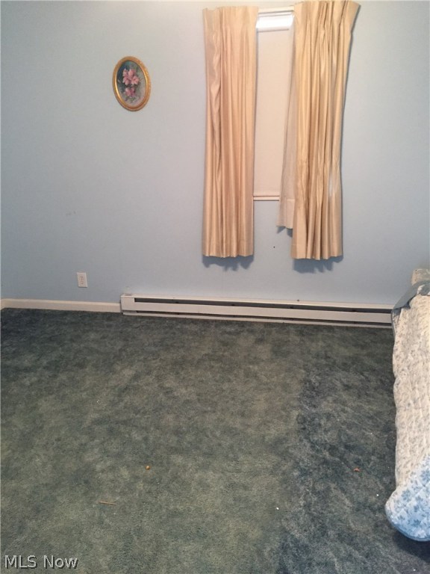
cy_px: 287
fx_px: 480
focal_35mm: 29
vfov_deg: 61.7
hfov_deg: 48.2
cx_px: 215
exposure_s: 1/24
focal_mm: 4.15
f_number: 2.2
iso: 250
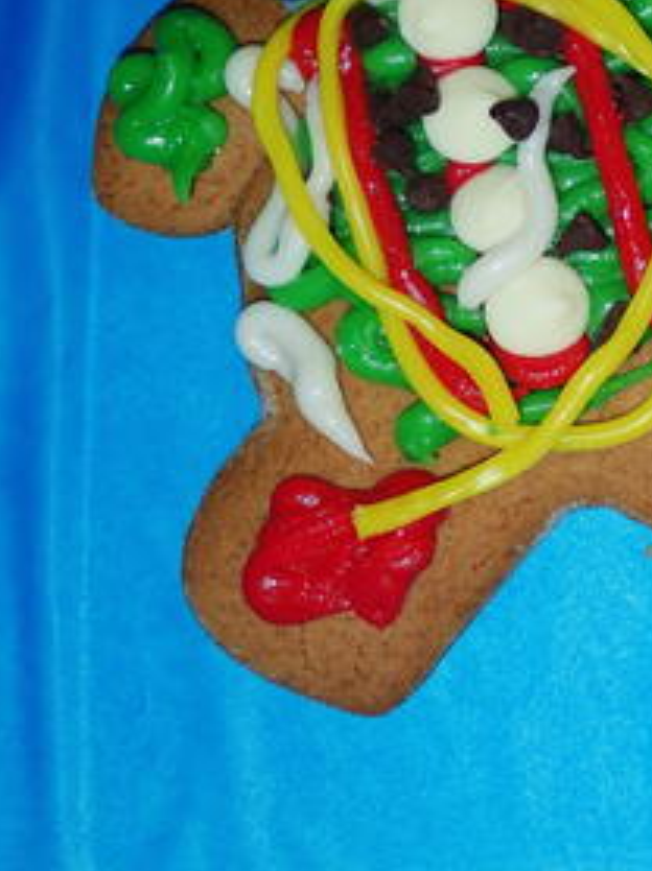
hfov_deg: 20.1
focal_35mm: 72
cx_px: 563
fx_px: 1811
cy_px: 150
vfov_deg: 26.5
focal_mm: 7.3
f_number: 8
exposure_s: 1/40
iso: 200
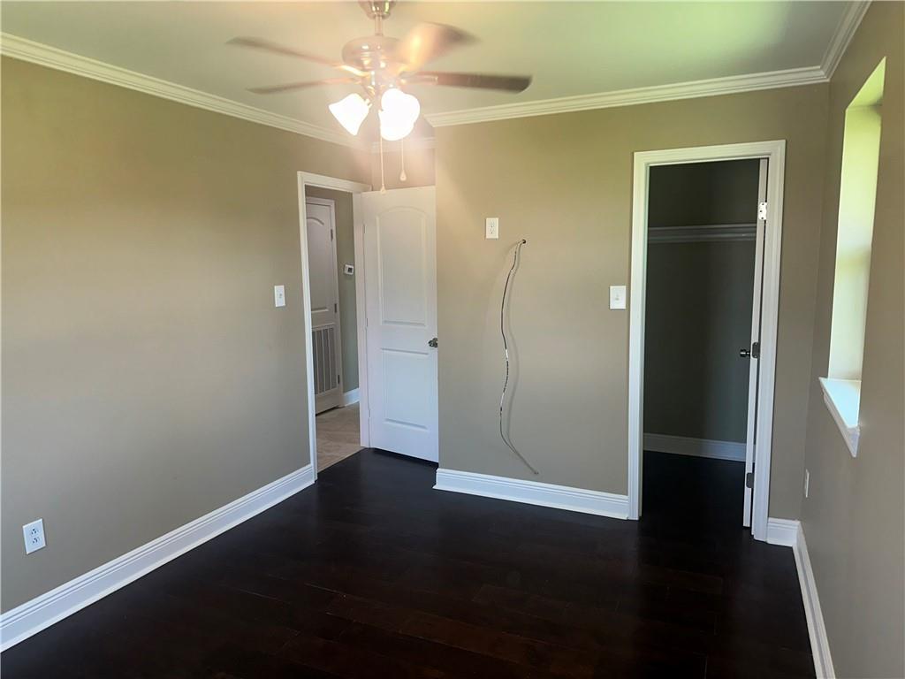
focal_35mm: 24
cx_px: 452
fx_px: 627
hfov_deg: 71.6
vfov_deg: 56.8
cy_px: 340
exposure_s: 1/120
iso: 64
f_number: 1.78
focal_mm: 6.86
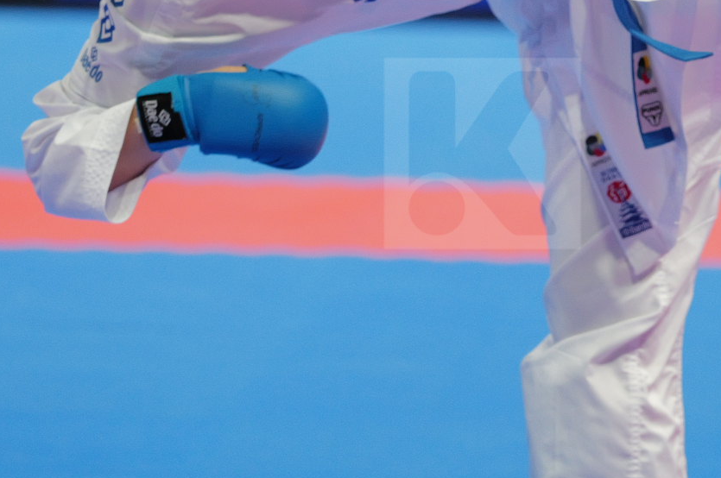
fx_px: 8319
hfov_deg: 5.0
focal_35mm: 416
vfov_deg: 3.3
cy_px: -218
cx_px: 483
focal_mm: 139
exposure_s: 1/1000
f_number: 2.8
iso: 1600
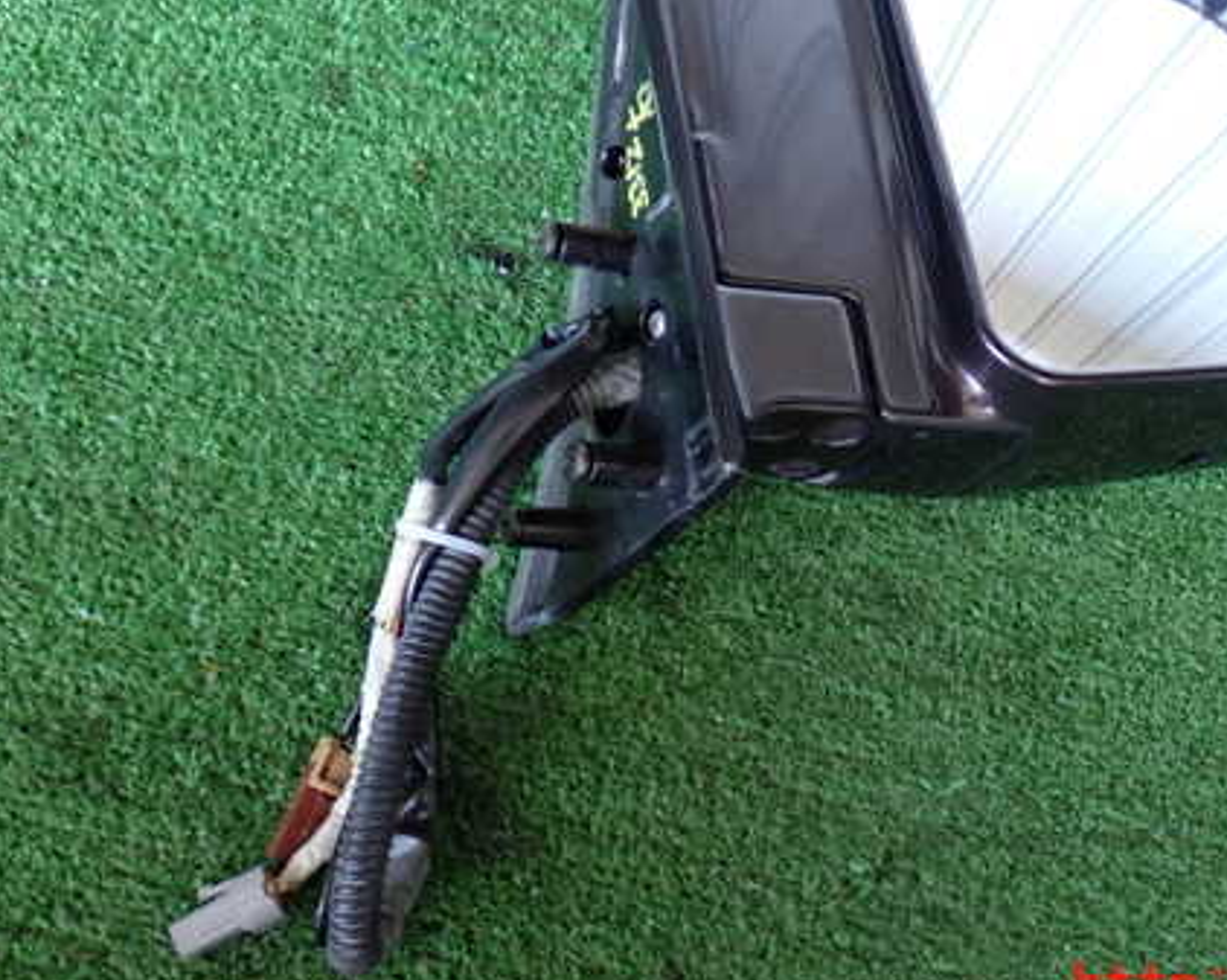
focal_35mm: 50
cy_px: 372
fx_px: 1814
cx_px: 858
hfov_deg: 36.8
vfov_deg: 30.1
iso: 250
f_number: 2.5
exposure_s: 1/40
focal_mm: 6.37
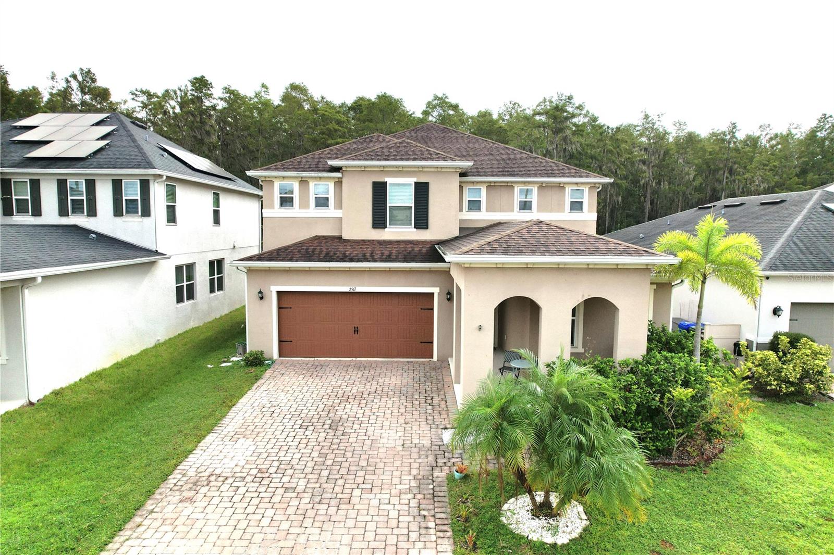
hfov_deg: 78.6
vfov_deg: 57.2
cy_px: 278
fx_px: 510
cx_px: 417
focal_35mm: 22
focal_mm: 8.38
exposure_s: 1/80
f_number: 2.8
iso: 100
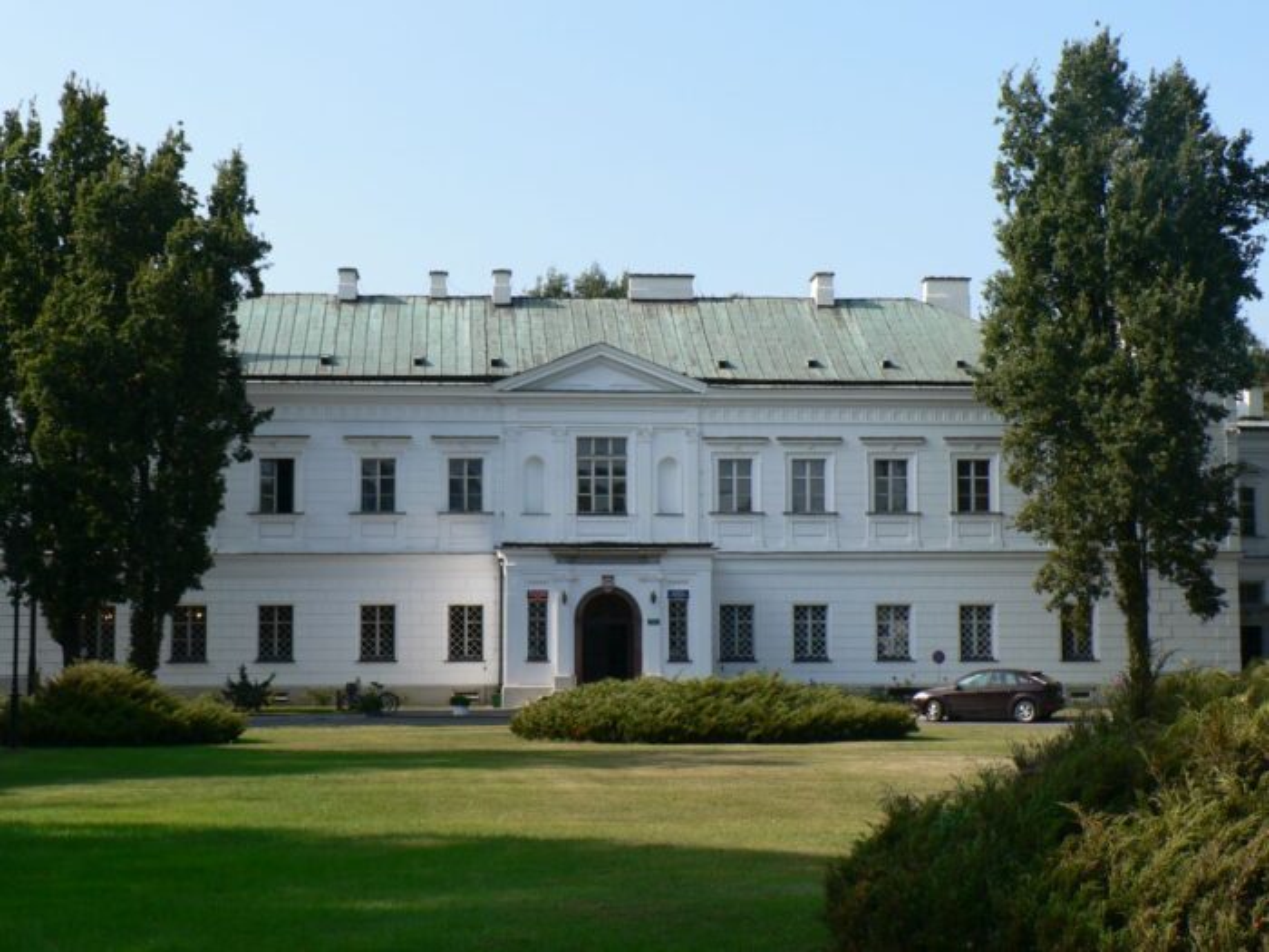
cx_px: 634
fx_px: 2310
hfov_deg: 30.7
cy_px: 476
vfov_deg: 23.3
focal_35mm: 63
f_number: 4
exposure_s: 1/400
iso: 80
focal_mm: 10.5
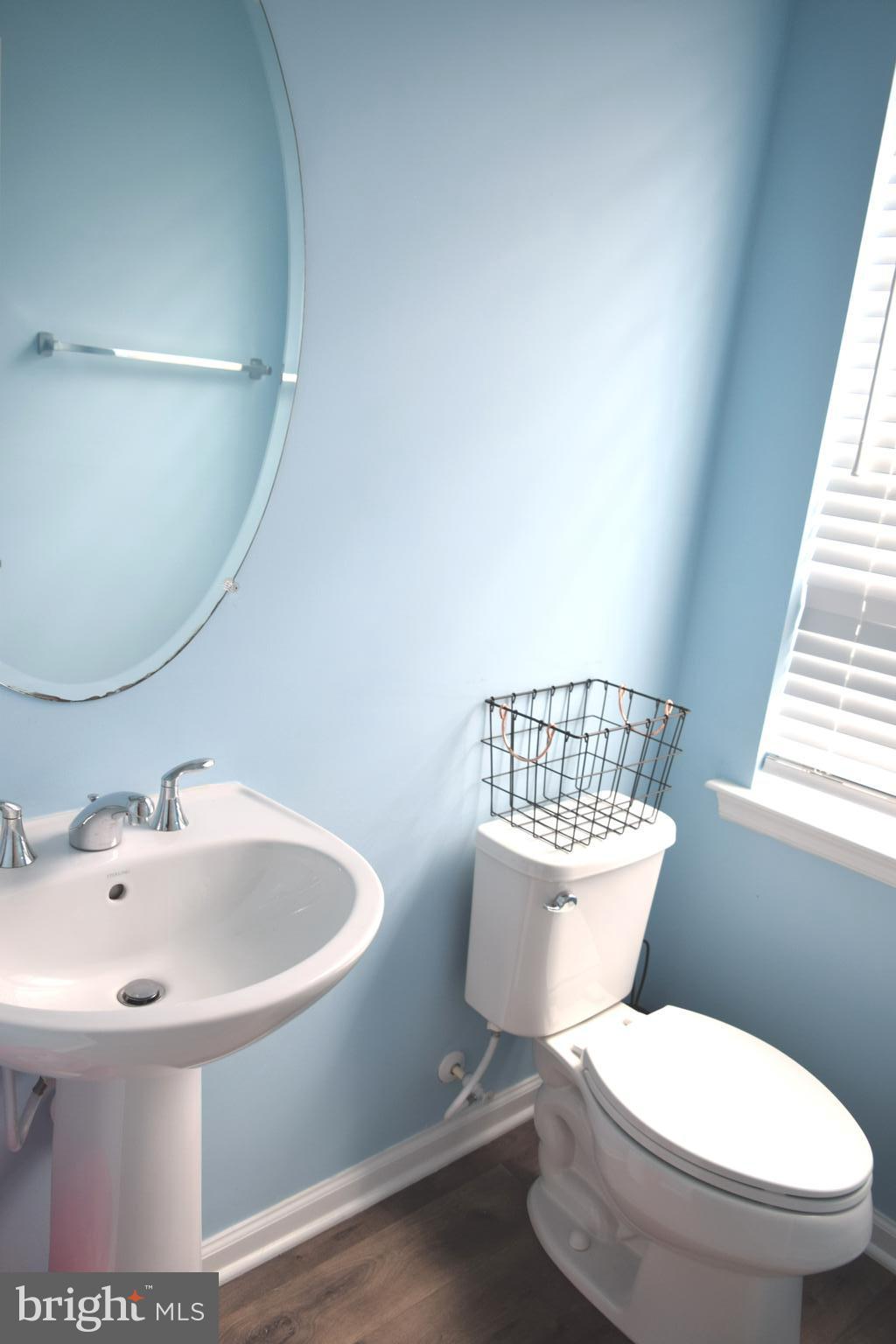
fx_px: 1008
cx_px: 448
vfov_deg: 67.4
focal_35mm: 27
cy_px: 672
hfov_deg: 47.9
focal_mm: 18
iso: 400
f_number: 4.5
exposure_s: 1/80
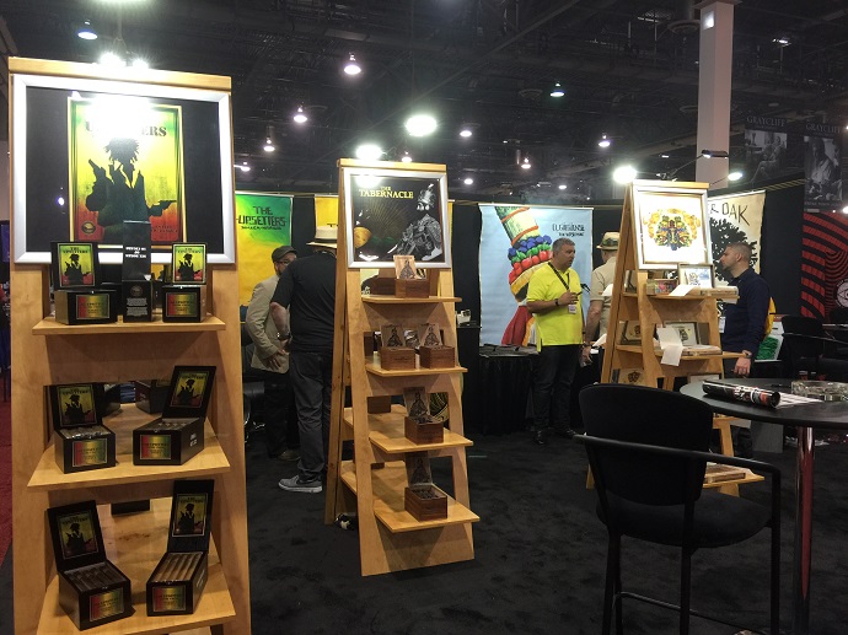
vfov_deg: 48.2
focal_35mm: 29
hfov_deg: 61.7
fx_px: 710
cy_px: 318
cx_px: 424
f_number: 2.2
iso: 50
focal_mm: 4.15
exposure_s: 1/30
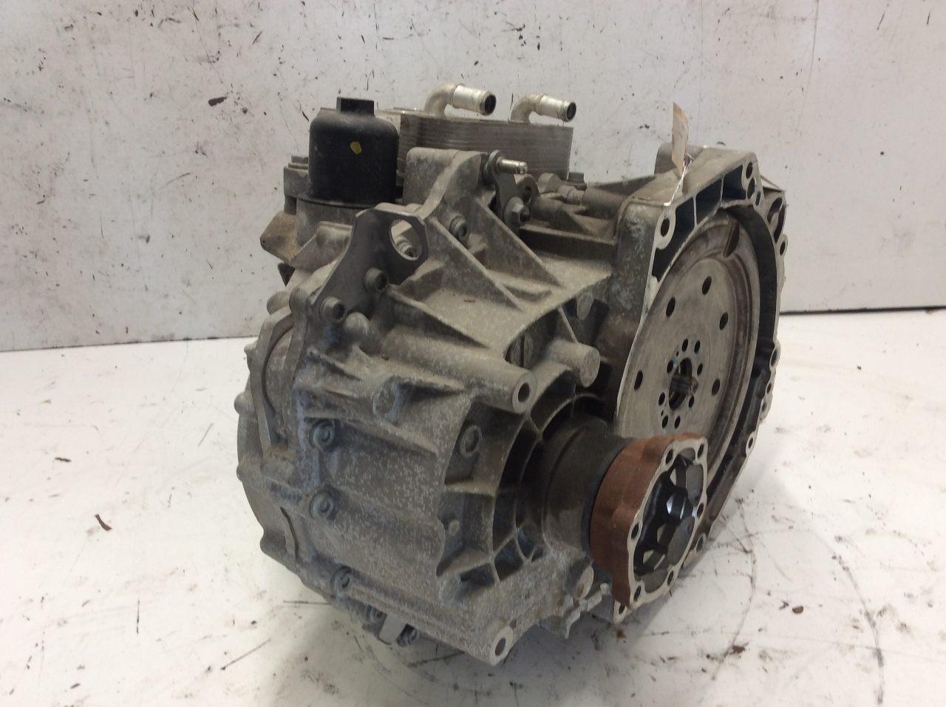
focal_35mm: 32
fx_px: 873
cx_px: 473
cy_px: 354
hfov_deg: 56.9
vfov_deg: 44.1
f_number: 2.4
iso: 32
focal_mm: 3.3
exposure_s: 1/24
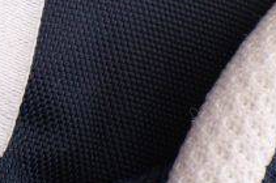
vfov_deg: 2.9
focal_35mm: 463
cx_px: -566
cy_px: -176
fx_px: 3544
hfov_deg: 4.3
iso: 100
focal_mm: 50
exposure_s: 1.3
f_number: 10
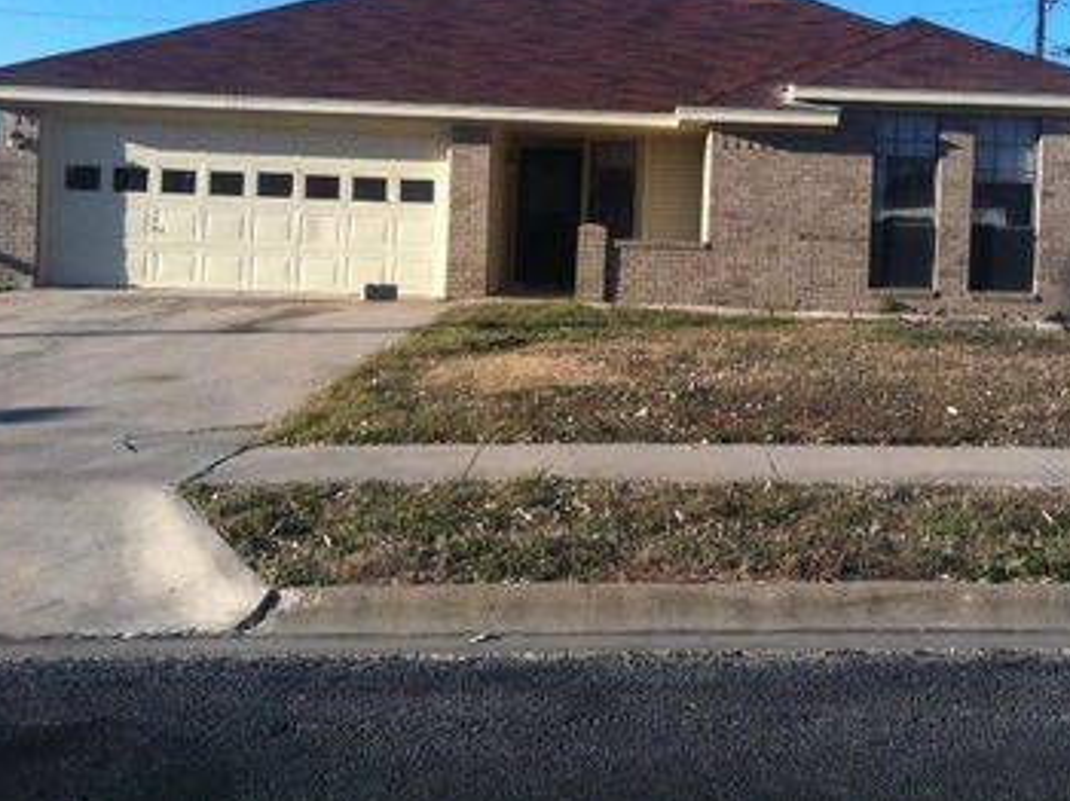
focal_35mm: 50
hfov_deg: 37.7
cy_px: 242
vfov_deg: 28.8
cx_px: 731
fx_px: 1544
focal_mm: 3.85
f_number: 2.8
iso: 80
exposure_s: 1/914
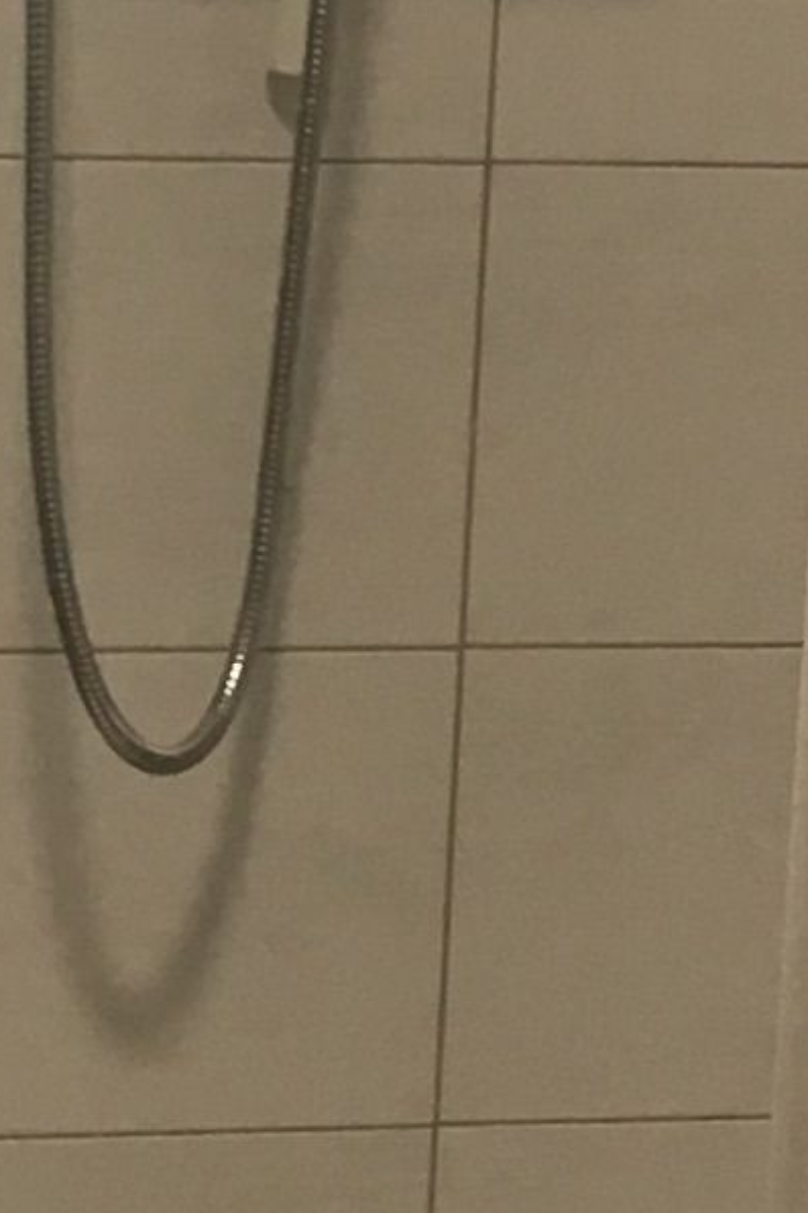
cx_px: -110
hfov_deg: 6.7
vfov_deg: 10.0
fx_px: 6871
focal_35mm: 204
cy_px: 155
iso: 40
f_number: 2.2
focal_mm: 4.15
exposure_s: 1/33
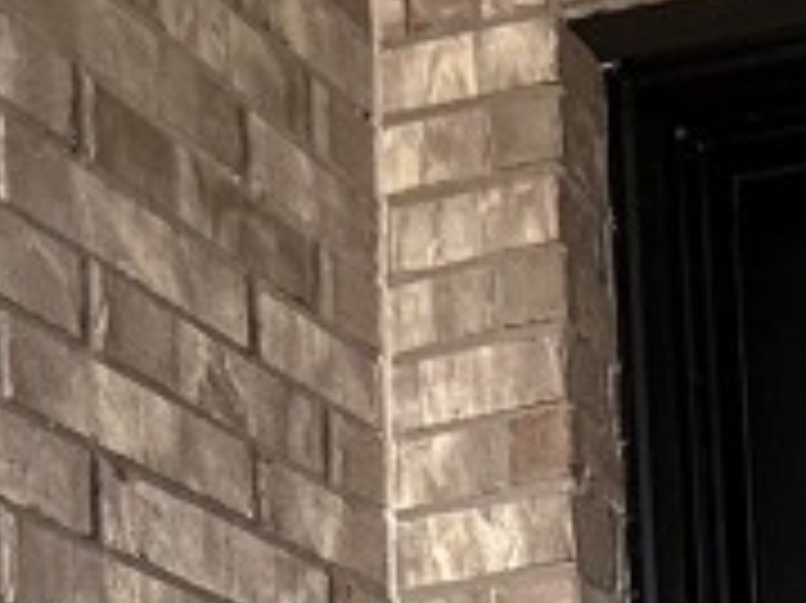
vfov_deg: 15.0
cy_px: 1206
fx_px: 1861
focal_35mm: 80
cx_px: 1360
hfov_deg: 19.6
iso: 125
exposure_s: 1/99
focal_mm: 2.22
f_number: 2.2
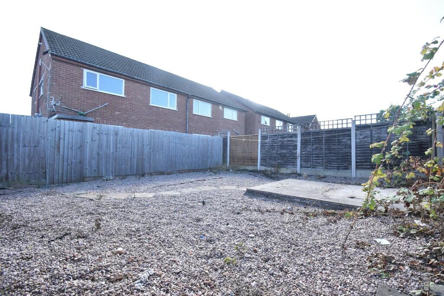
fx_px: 185
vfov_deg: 77.3
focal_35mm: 15
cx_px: 222
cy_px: 148
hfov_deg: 100.4
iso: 640
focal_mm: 10
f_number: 8
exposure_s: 1/250
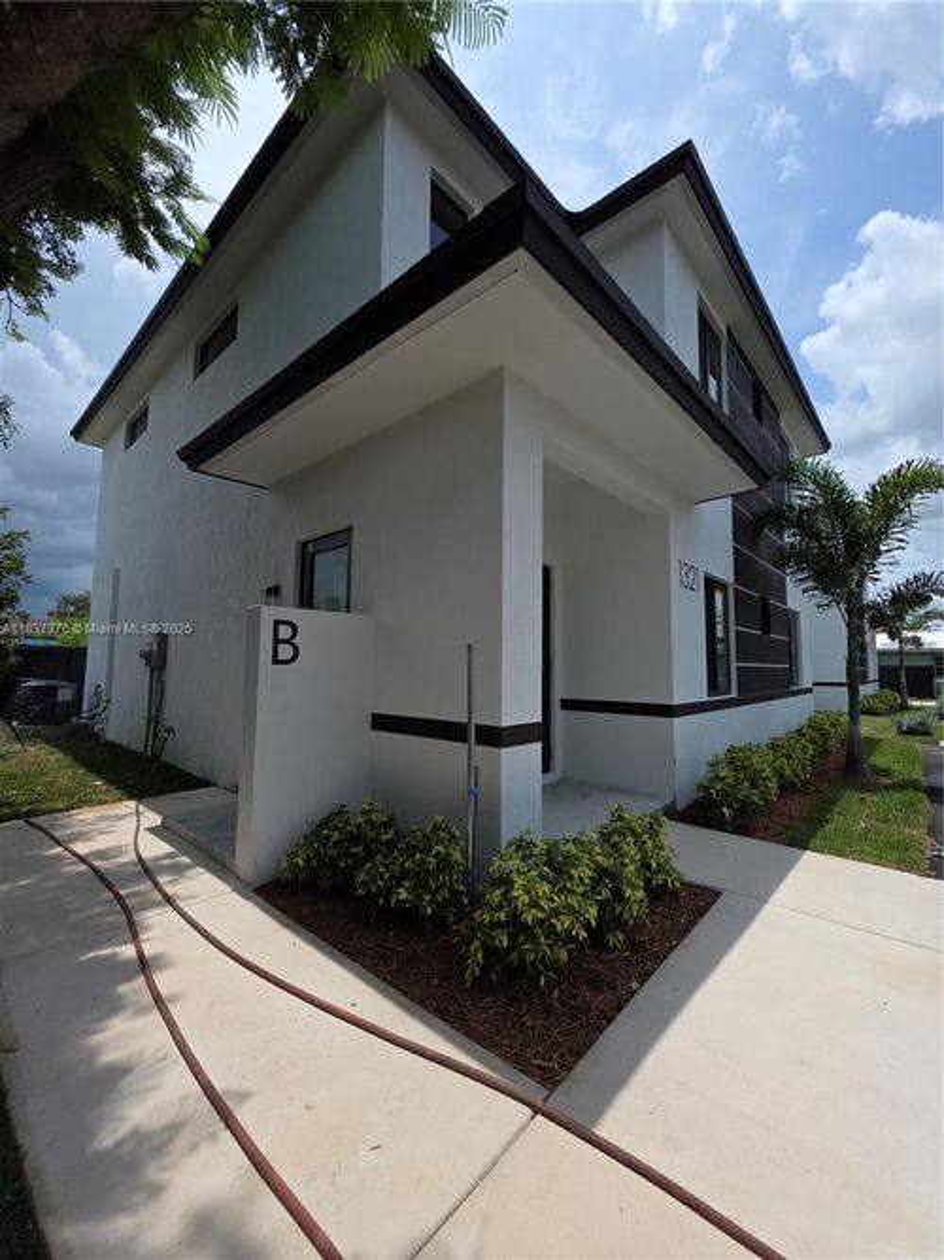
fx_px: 473
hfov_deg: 89.9
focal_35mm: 13
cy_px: 630
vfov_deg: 106.2
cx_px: 472
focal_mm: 2.2
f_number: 1.9
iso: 40
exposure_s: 1/2961
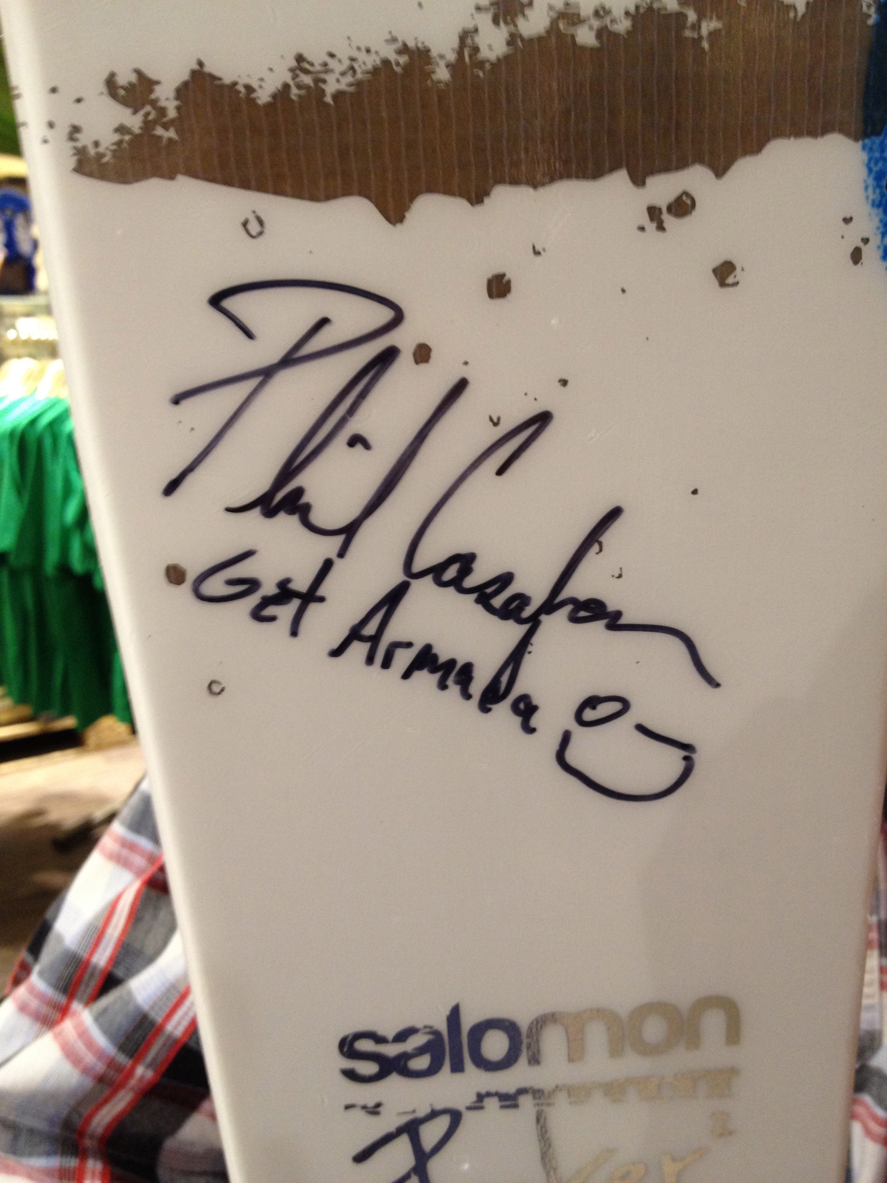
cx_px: 444
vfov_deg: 52.6
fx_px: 1196
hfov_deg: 40.7
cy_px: 592
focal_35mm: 35
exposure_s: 1/20
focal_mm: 4.28
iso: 160
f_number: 2.4
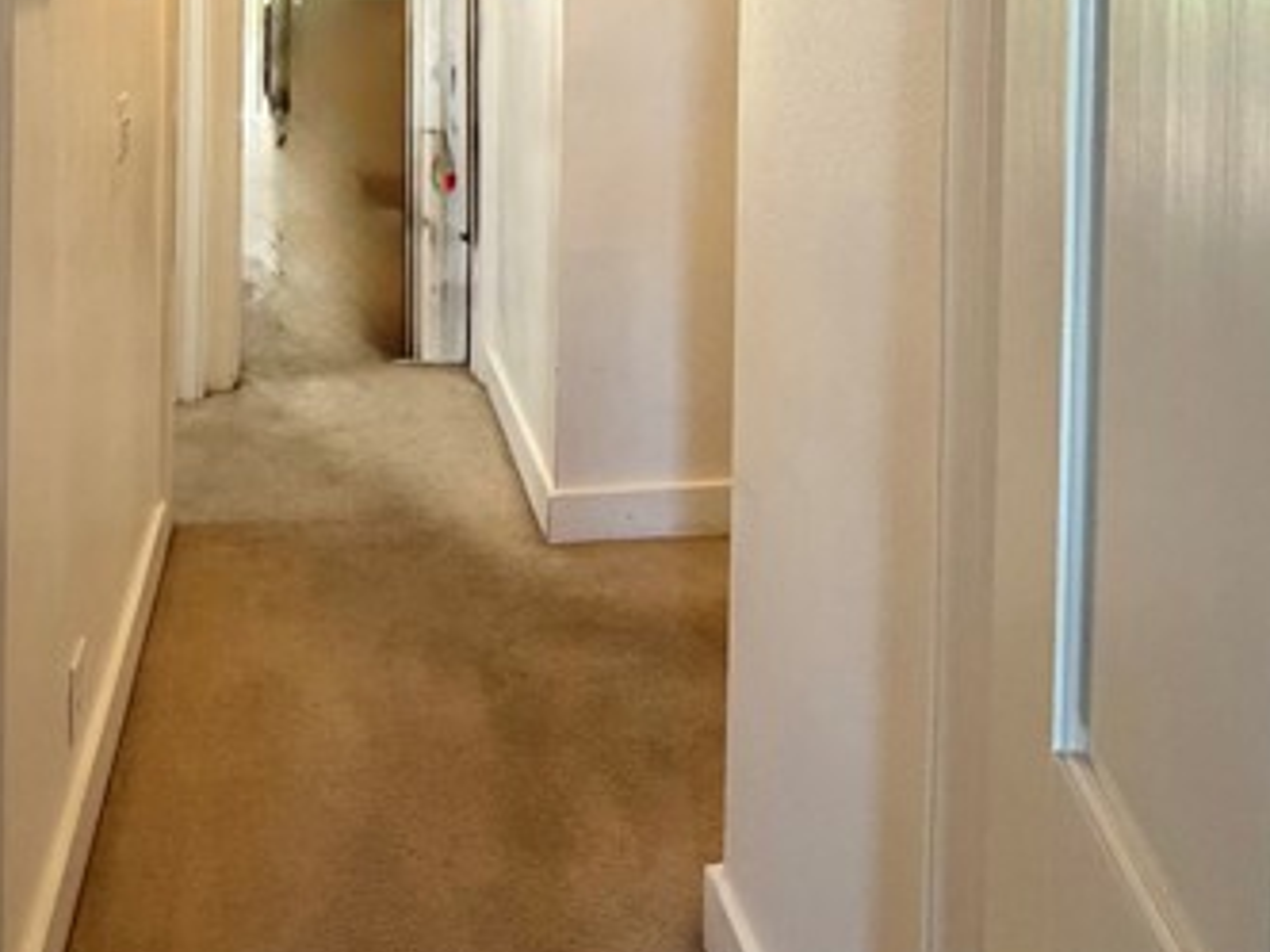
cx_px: 417
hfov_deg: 63.6
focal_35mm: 27
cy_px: -31
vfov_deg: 43.0
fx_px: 991
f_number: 2.2
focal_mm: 2.22
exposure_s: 1/60
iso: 250
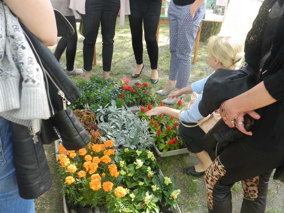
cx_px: 142
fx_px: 263
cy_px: 106
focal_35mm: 32
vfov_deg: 44.2
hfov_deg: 56.8
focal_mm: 5.6
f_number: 3.7
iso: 160
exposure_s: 1/100
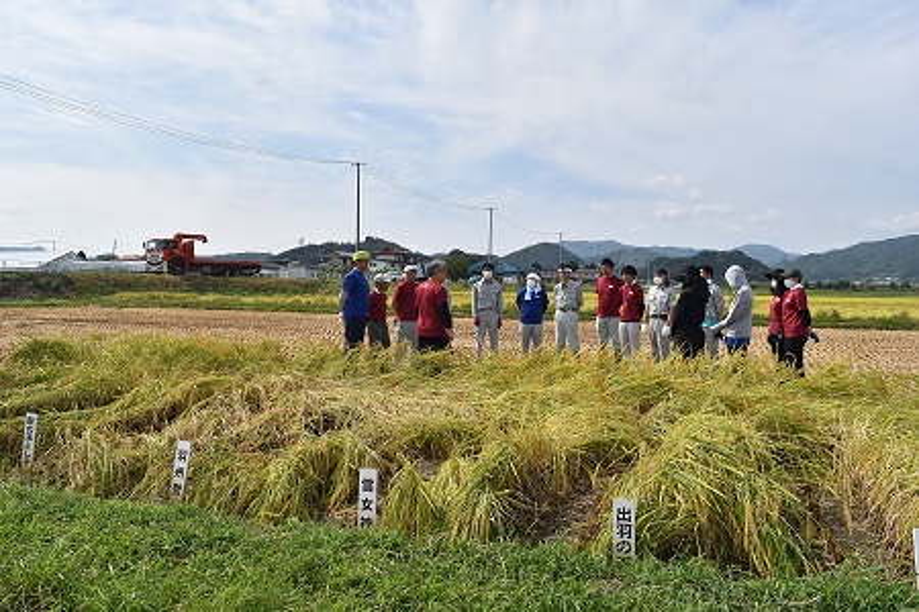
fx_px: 689
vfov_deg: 47.9
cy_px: 306
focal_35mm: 27
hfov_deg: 67.4
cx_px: 460
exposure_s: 1/400
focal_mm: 18
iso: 200
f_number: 10
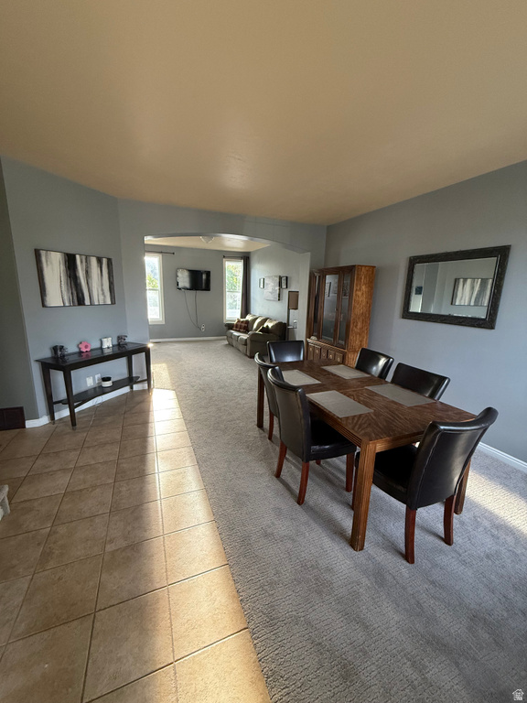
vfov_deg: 102.1
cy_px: 352
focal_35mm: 14
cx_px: 264
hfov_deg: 85.7
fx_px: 284
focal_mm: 2.22
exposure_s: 1/99
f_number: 2.2
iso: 320
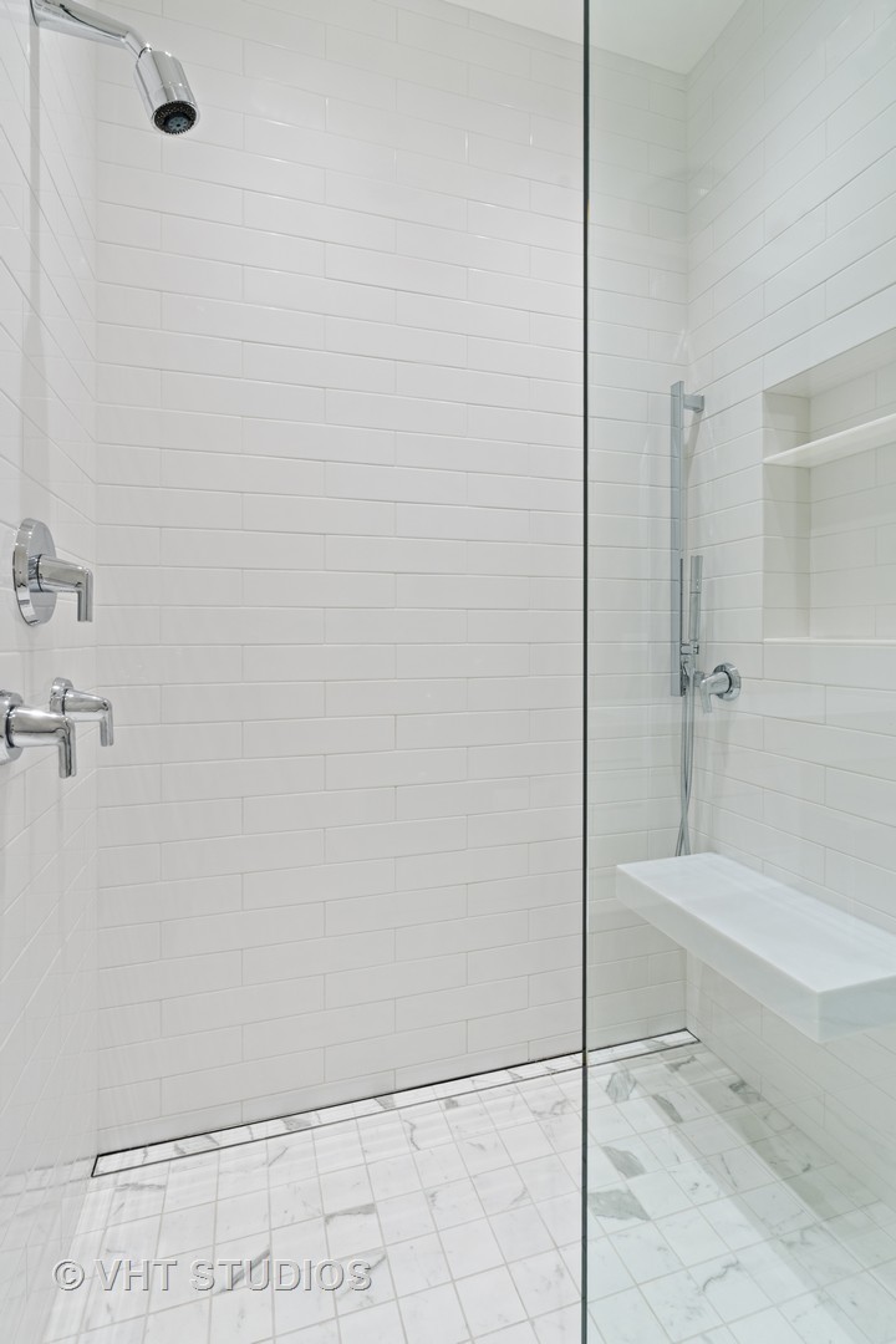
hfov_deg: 73.7
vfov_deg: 96.7
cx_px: 448
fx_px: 597
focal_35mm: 16
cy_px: 672
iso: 320
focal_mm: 16
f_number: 8
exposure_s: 1/20
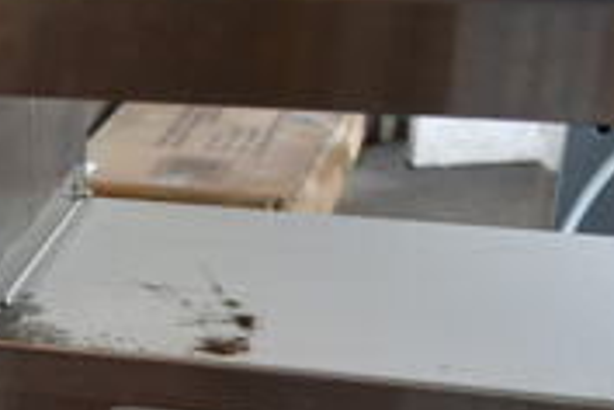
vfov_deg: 13.8
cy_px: 629
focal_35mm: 93
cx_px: -108
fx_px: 1586
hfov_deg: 20.6
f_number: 3.5
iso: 160
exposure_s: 1/30
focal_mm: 18
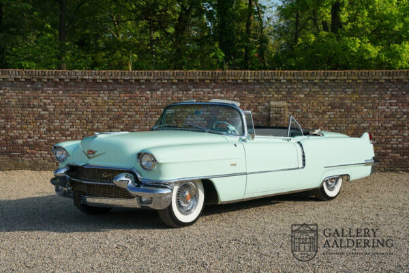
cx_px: 204
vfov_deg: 24.4
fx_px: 630
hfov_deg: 35.9
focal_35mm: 56
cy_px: 136
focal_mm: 55.5
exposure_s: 1/200
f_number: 6.3
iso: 100
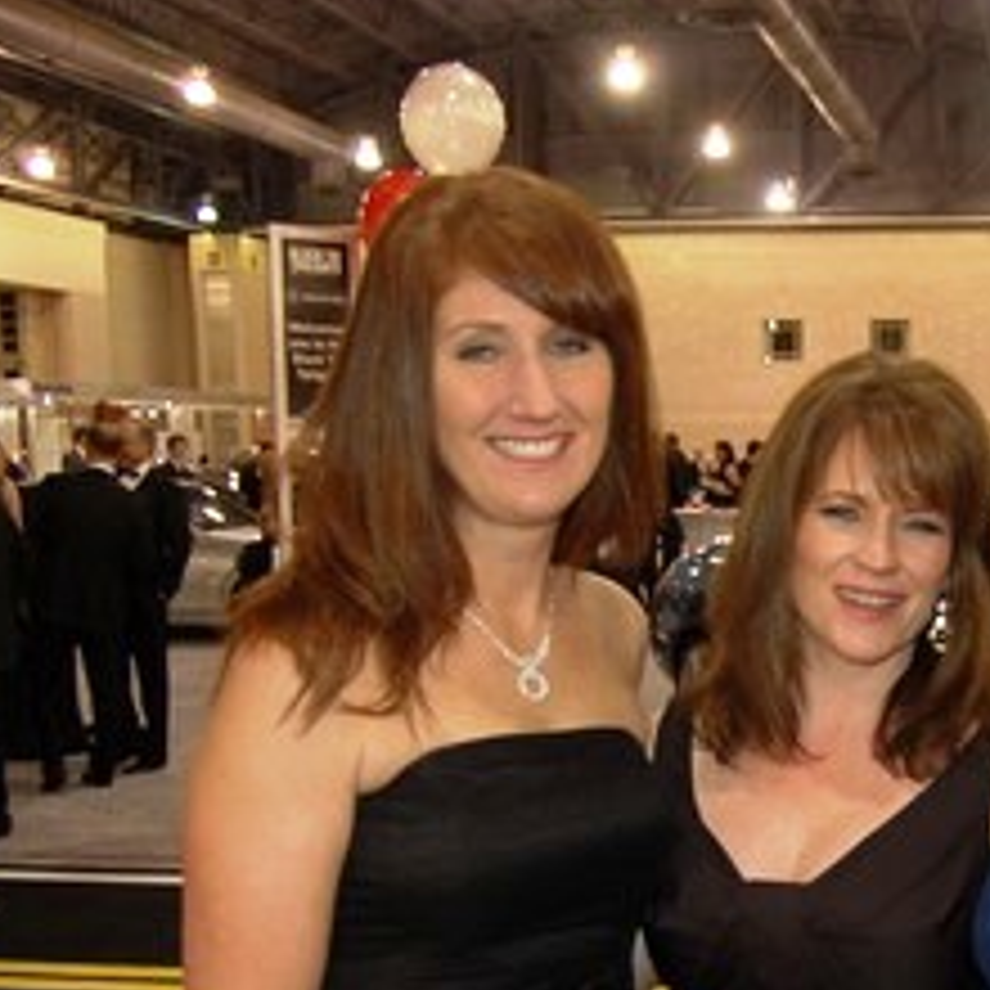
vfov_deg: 32.2
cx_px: 918
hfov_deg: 31.1
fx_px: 1683
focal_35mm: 52
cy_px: 734
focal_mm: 18
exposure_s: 1/60
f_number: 3.5
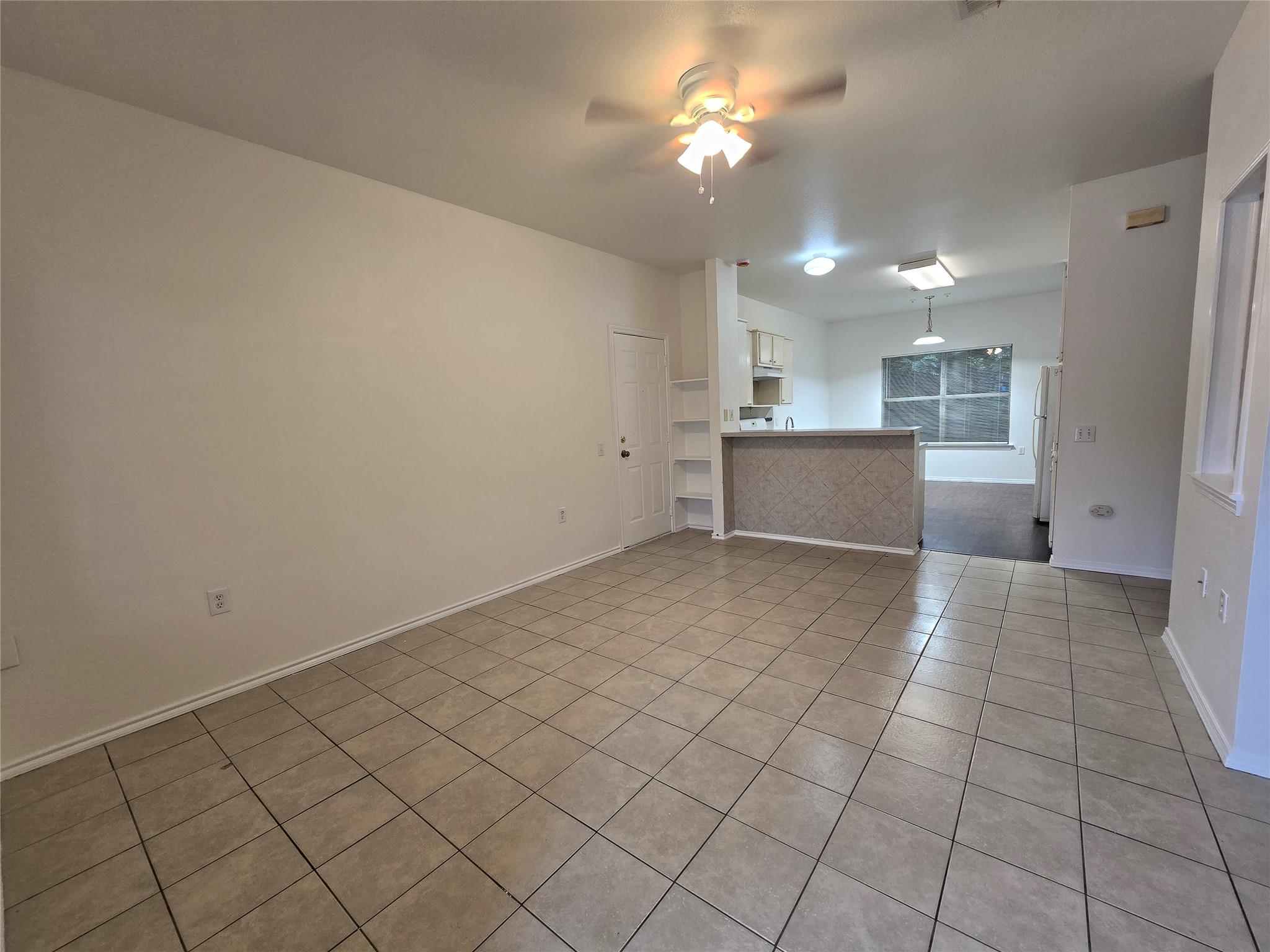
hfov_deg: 106.2
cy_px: 476
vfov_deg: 89.9
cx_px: 635
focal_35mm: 13
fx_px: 477
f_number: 2.2
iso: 160
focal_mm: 2.2
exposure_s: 1/60
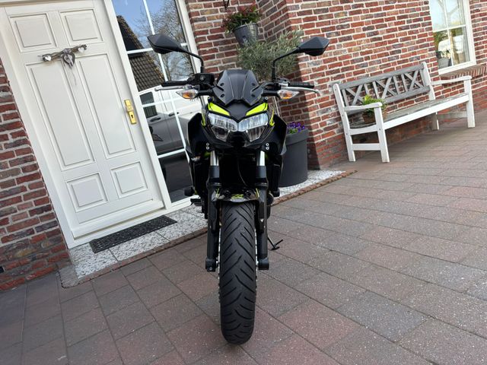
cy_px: 182
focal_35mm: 26
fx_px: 366
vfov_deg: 53.1
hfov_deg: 67.3
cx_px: 244
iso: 50
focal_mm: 5.96
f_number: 1.6
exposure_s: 1/339
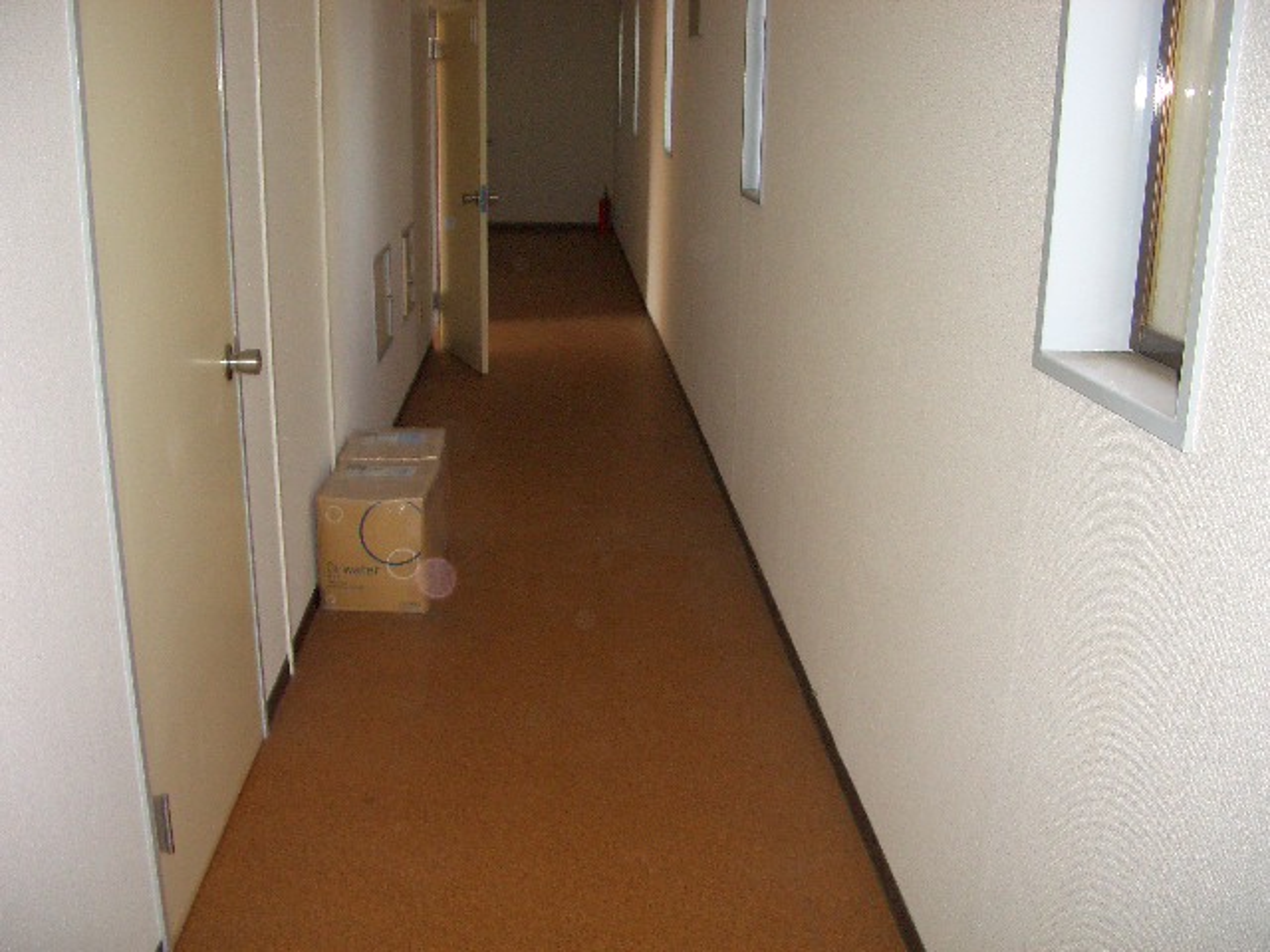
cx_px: 635
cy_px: 476
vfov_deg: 40.7
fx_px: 1284
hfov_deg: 52.6
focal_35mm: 35
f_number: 2.6
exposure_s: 1/60
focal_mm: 5.8
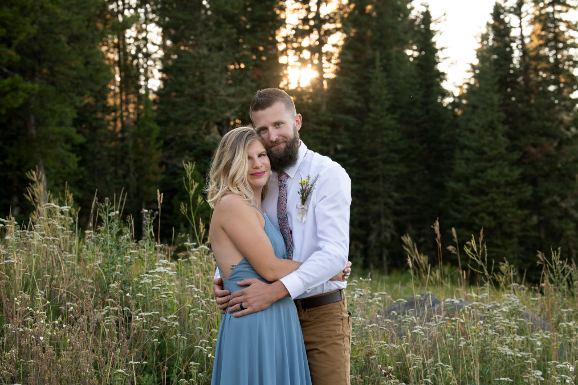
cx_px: 289
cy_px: 192
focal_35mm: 112
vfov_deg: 12.2
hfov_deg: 18.3
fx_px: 1798
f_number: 8
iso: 800
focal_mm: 112
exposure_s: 1/350
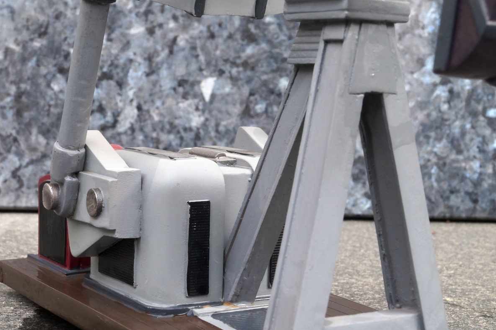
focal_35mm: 71
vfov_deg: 19.2
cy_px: 171
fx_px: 978
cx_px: 238
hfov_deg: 28.5
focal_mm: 28
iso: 400
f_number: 16
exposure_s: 1/60
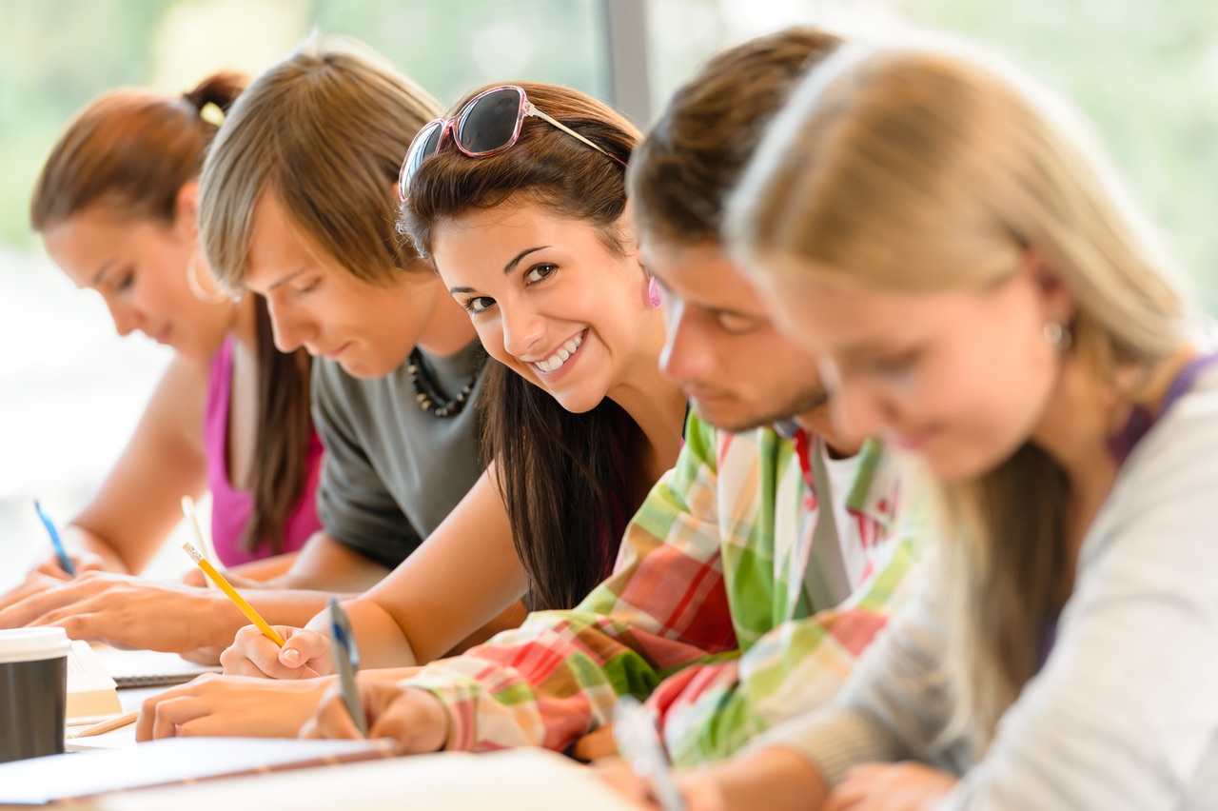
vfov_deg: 6.9
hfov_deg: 10.3
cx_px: 609
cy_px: 406
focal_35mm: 200
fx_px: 6763
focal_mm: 200
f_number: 4
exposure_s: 1/200
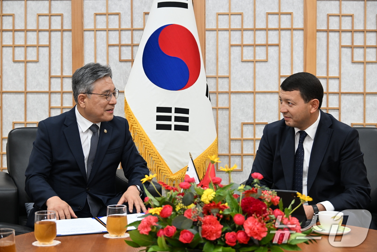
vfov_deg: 23.4
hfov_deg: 34.5
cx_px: 188
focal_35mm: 58
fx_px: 607
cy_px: 126
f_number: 6.3
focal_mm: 58
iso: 2000
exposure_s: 1/200
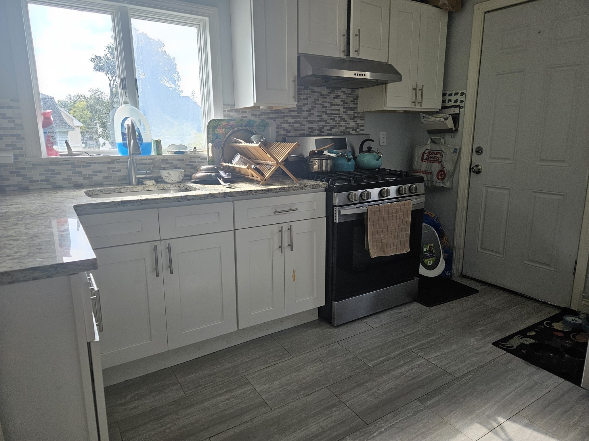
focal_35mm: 23
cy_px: 220
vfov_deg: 58.9
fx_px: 391
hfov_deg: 73.9
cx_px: 294
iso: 100
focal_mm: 5.4
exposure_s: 1/359
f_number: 1.8
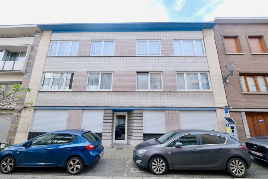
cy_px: 90
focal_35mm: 15
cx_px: 134
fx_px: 112
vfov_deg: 77.3
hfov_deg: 100.4
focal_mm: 10
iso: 320
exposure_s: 1/90
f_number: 5
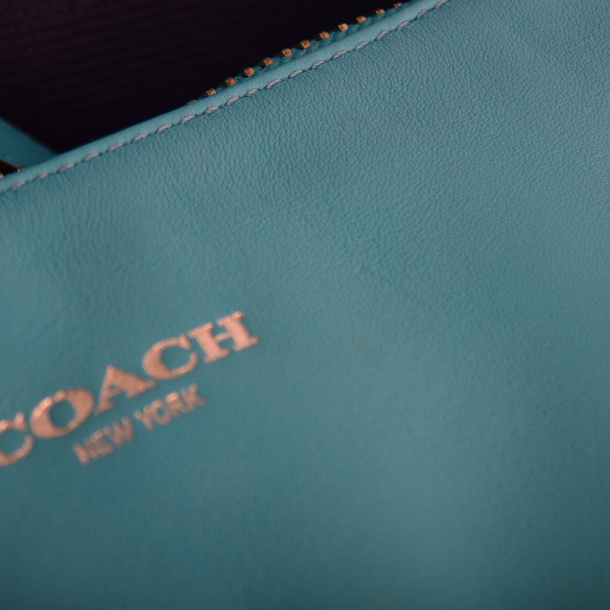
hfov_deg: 16.4
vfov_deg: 16.5
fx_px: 2106
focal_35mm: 106
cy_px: 305
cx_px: 183
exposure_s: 1/200
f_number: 5.6
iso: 200
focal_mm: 55
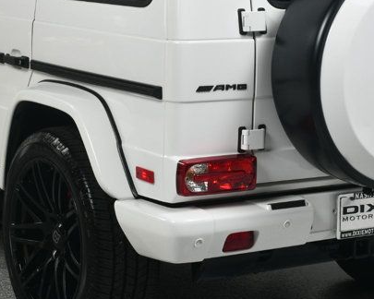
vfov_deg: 13.5
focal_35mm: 114
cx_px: 183
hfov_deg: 16.9
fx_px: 1262
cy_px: 70
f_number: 13
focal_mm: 32
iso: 100
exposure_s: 1/160
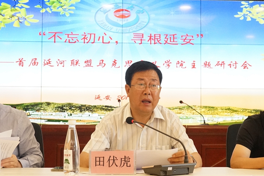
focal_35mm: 41
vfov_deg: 32.6
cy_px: 88
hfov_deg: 47.4
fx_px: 301
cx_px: 132
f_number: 7.1
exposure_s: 1/200
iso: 5000
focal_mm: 41
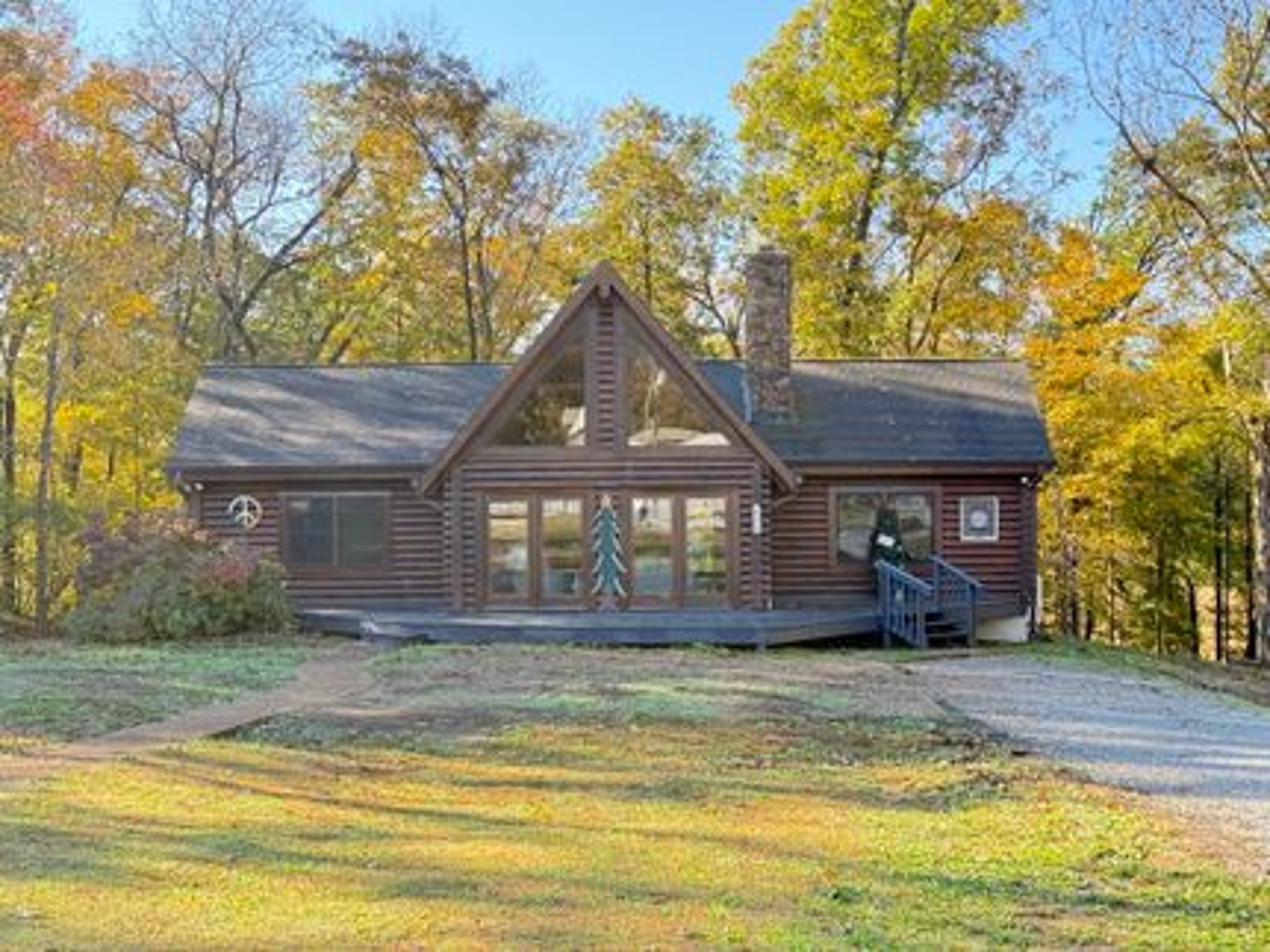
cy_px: 476
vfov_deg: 30.3
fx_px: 1761
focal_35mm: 48
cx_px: 635
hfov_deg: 39.7
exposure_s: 1/315
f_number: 1.78
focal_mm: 6.76
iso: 100
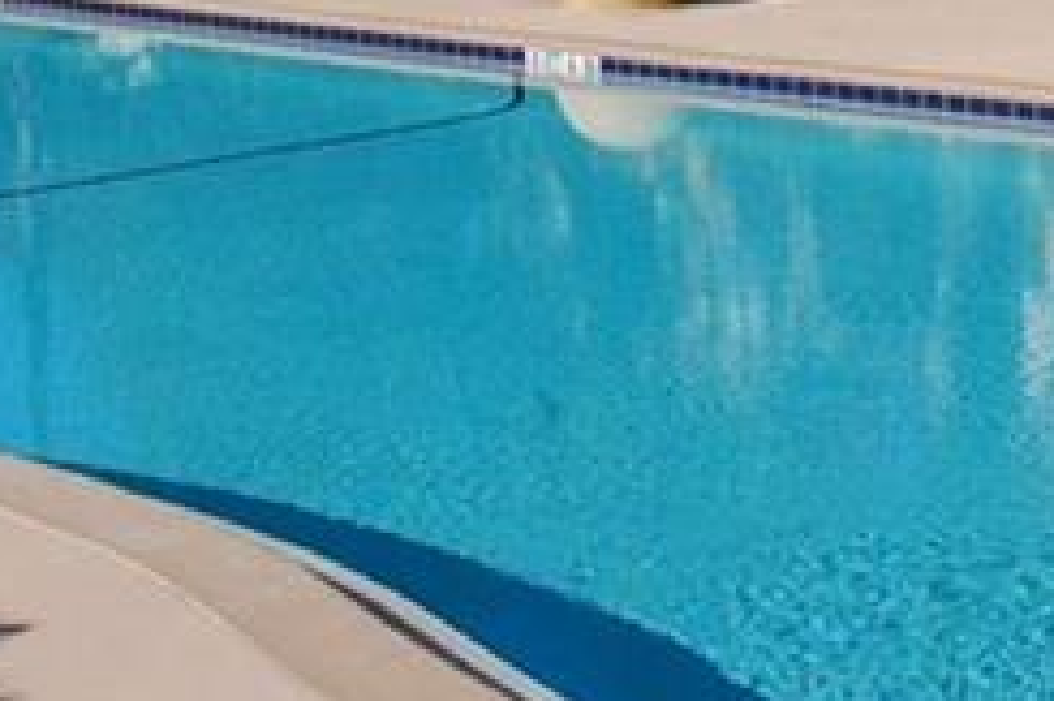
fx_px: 3306
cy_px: -335
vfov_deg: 11.6
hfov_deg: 17.7
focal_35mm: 113
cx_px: 1011
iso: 400
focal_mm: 18
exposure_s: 1/200
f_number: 22
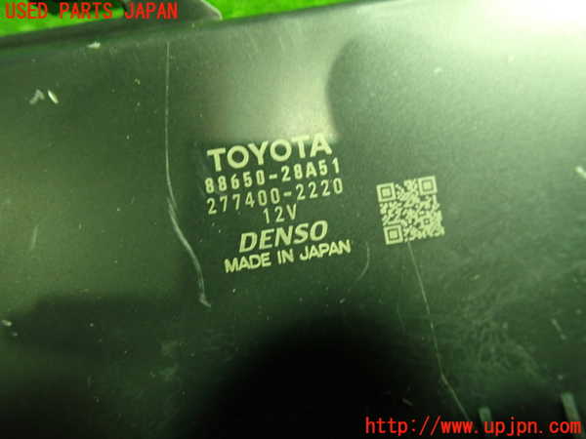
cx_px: 293
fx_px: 508
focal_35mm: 30
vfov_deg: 46.8
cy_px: 220
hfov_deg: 60.0
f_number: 2.3
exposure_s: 1/30
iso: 800
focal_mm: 5.4
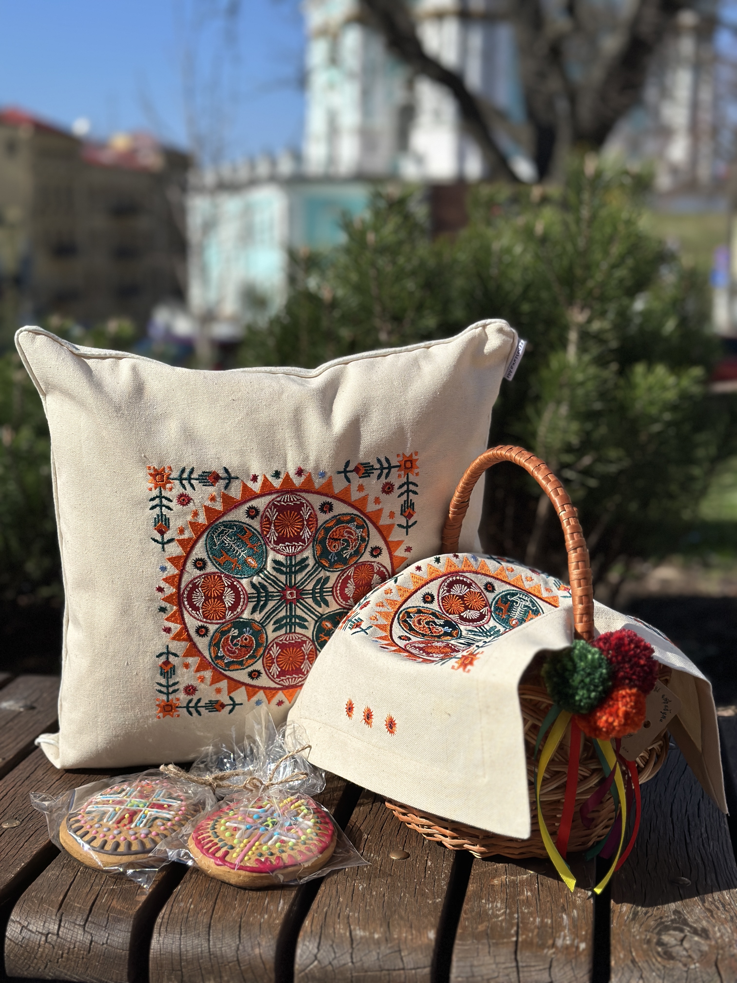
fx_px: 1363
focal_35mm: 48
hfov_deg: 30.3
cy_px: 492
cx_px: 368
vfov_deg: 39.7
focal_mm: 6.86
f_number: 1.78
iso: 100
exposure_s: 1/13699
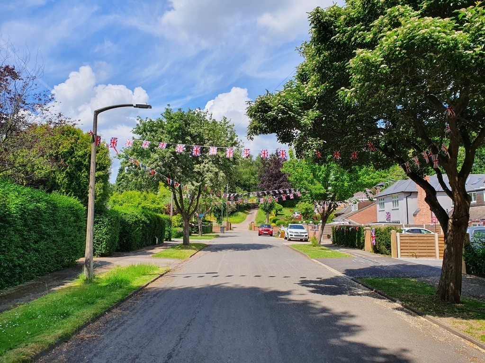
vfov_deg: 53.1
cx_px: 242
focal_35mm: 26
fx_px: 364
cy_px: 182
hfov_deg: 67.3
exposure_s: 1/1324
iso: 50
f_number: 2.4
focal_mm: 4.32
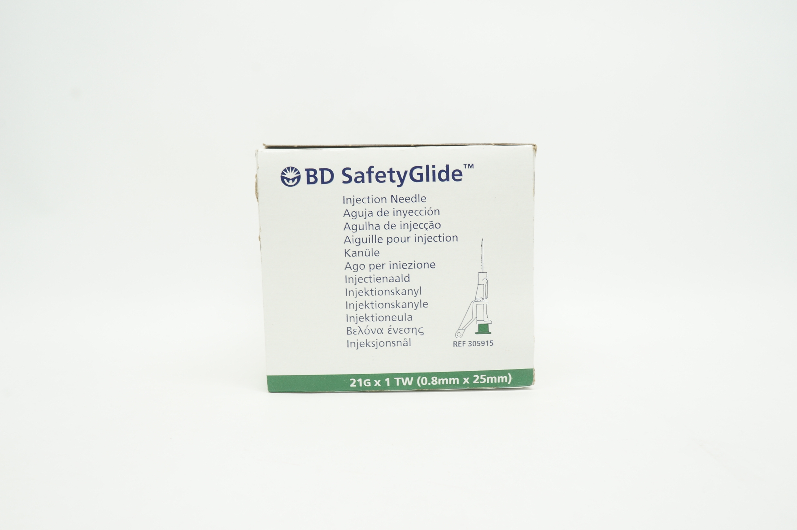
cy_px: 265
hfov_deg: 62.0
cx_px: 398
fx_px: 663
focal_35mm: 30
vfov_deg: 43.5
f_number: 11
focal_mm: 20
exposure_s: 1/15
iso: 400
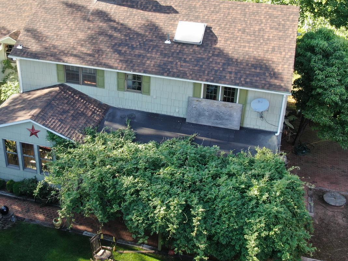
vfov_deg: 31.2
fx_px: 462
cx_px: 125
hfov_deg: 40.9
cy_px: 86
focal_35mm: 46
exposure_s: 1/120
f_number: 2.8
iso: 100
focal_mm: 4.39
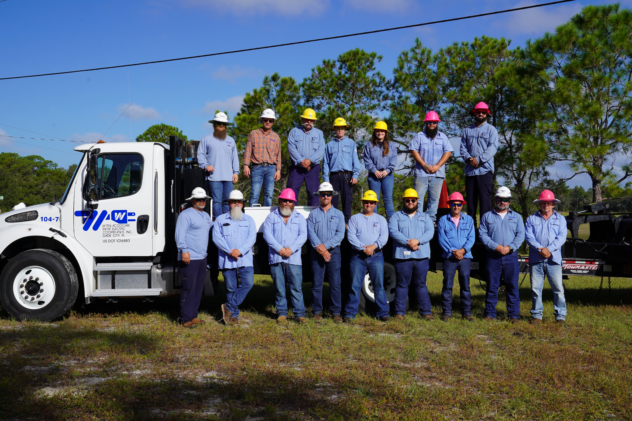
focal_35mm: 41
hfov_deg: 47.4
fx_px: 720
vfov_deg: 32.6
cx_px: 316
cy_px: 210
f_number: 10
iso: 100
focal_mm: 41
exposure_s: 1/250
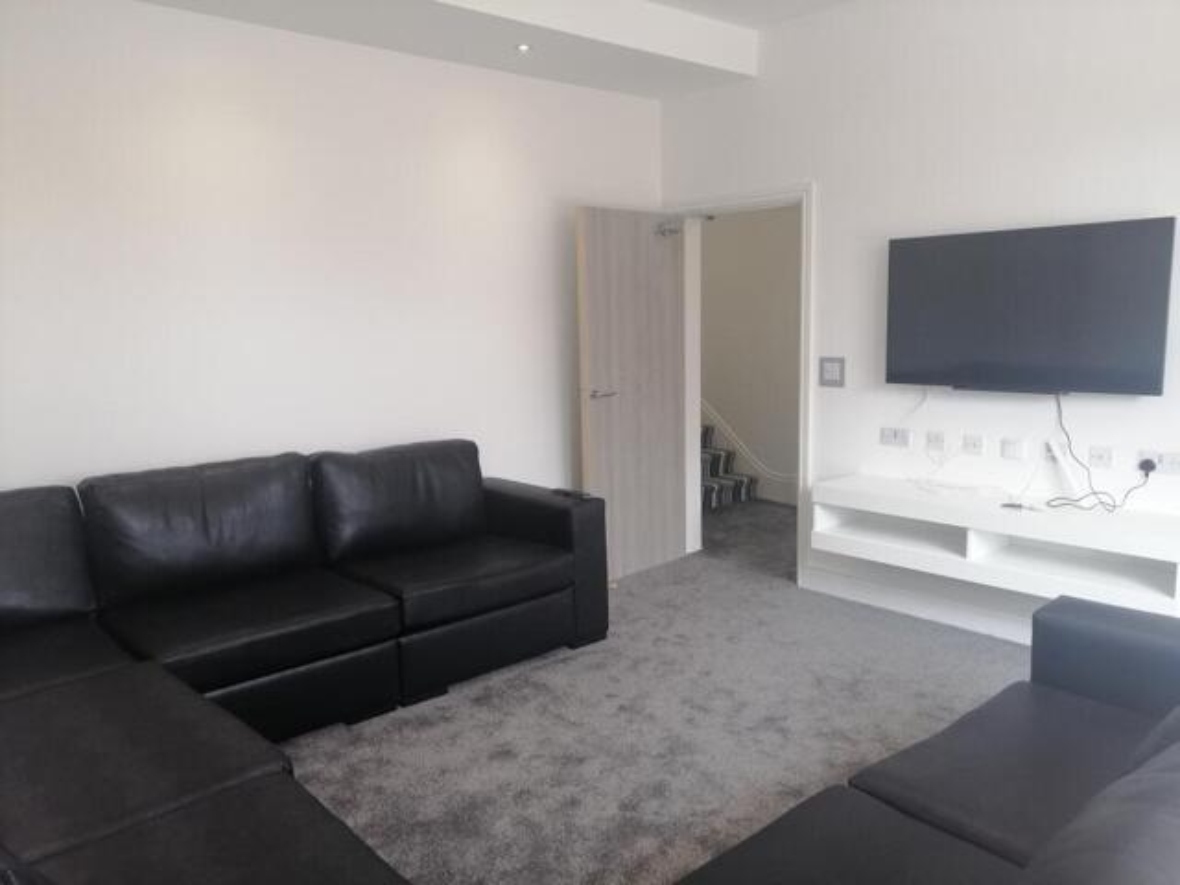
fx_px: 920
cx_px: 590
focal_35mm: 27
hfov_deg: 65.3
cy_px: 442
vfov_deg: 51.4
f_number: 1.8
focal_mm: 3.95
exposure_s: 1/50
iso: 64
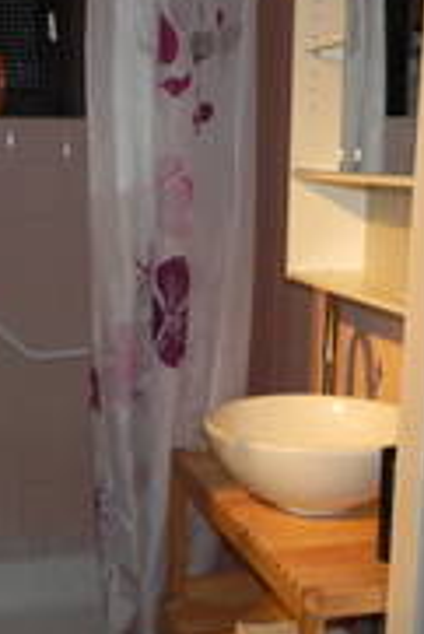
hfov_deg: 22.6
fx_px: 1058
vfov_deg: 32.9
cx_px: 151
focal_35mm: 60
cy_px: 448
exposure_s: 1/30
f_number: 2.8
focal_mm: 5.2
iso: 200
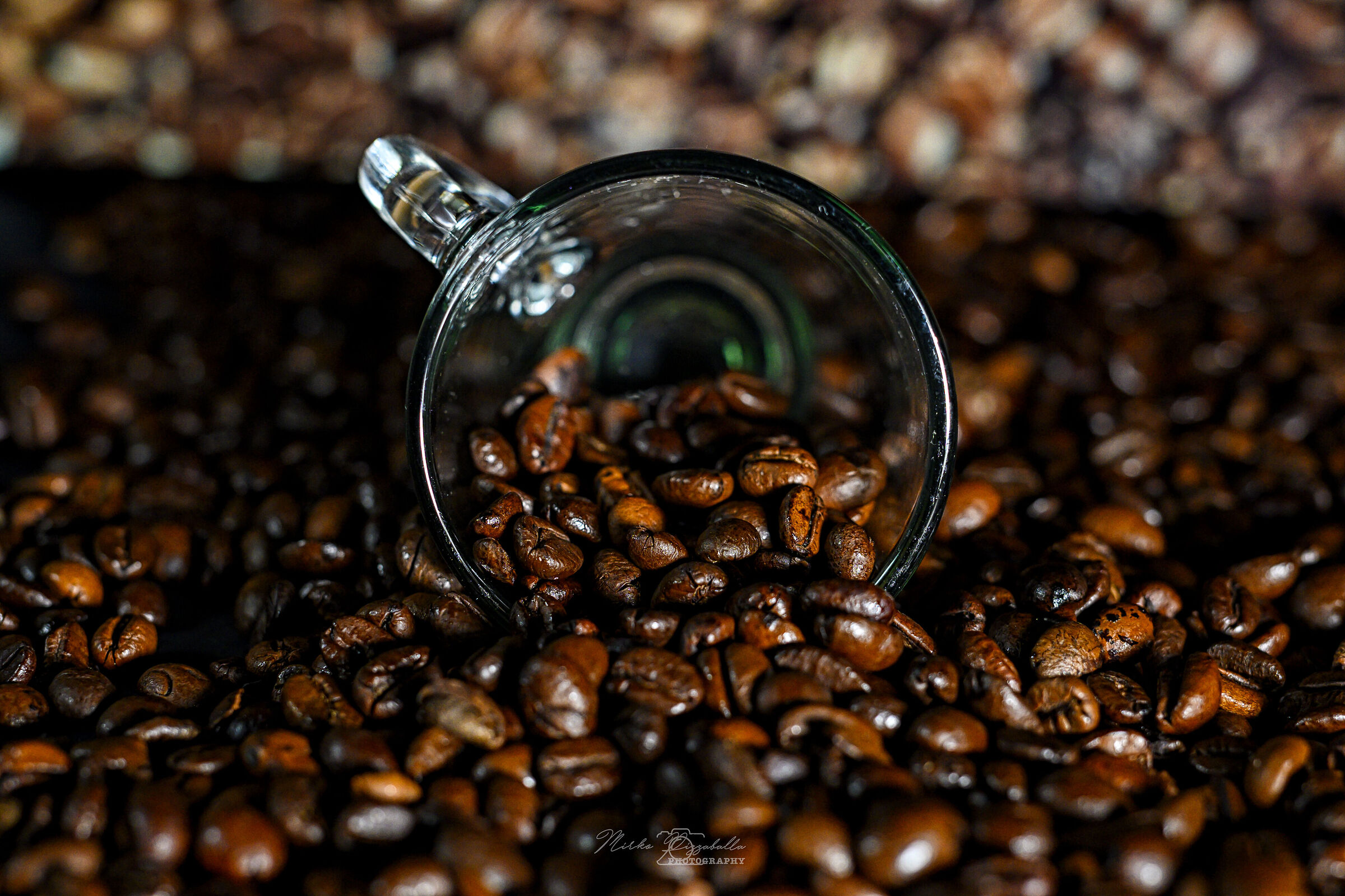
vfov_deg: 18.2
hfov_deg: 27.0
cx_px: 672
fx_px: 2802
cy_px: 448
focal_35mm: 75
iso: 800
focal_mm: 50
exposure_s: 1/500
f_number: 3.2
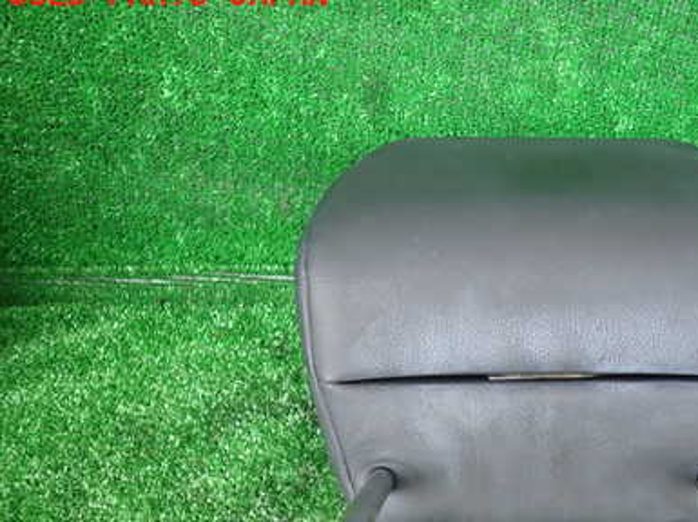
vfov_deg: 36.1
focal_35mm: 39
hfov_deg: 45.8
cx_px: 542
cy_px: 379
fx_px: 786
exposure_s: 1/50
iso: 200
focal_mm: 4.5
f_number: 2
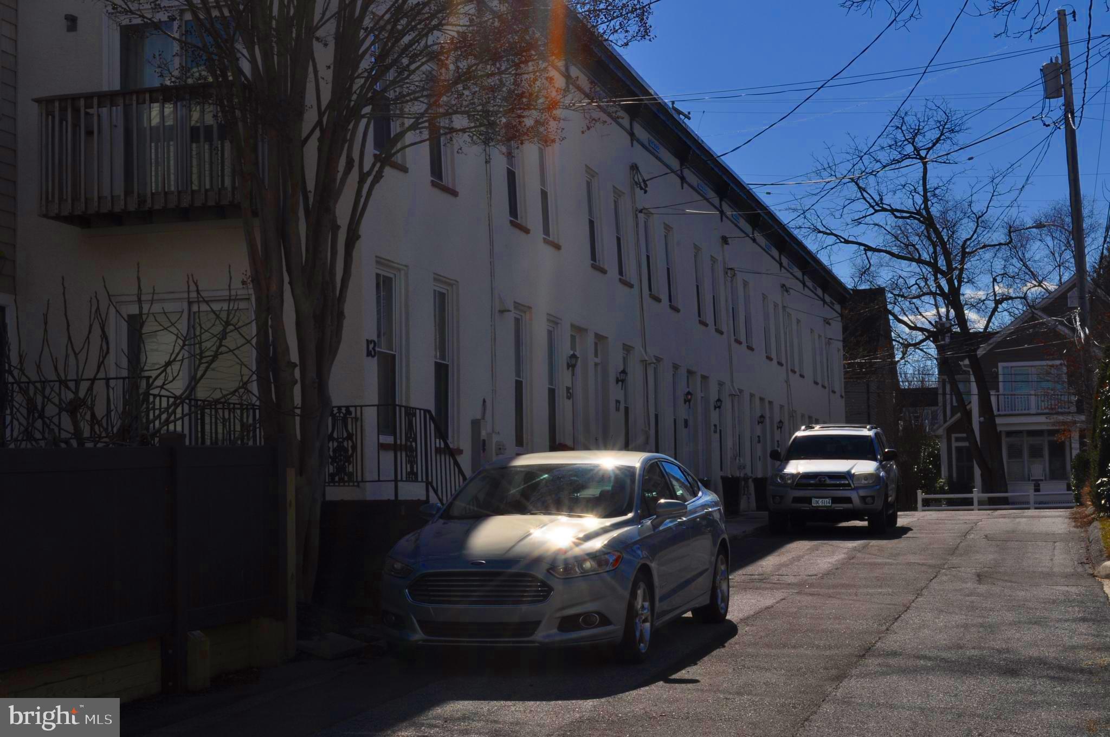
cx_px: 555
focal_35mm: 60
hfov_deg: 33.4
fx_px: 1848
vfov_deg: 22.6
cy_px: 368
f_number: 29
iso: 200
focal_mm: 40
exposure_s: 1/200
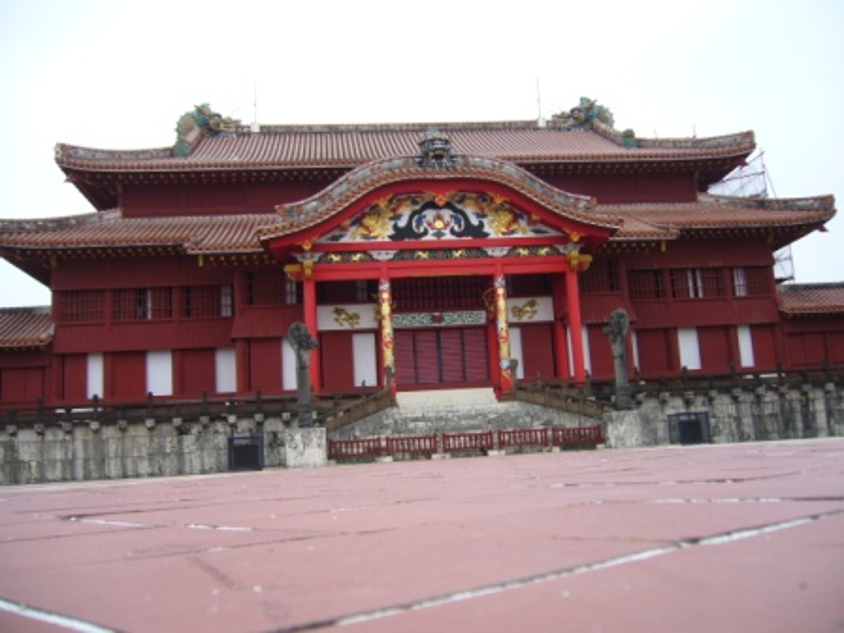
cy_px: 316
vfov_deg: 40.7
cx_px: 422
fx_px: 853
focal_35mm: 35
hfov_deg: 52.6
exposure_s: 1/250
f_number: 2.8
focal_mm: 5.8
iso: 80
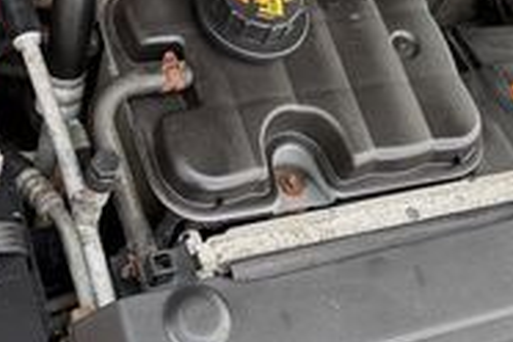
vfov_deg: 15.3
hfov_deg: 23.6
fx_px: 1225
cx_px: 273
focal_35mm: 86
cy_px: -66
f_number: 1.78
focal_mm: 6.76
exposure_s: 1/171
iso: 64
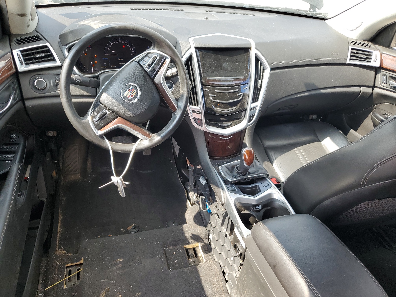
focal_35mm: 26
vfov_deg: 53.1
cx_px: 198
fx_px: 297
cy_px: 148
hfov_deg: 67.3
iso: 50
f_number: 1.5
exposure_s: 1/244
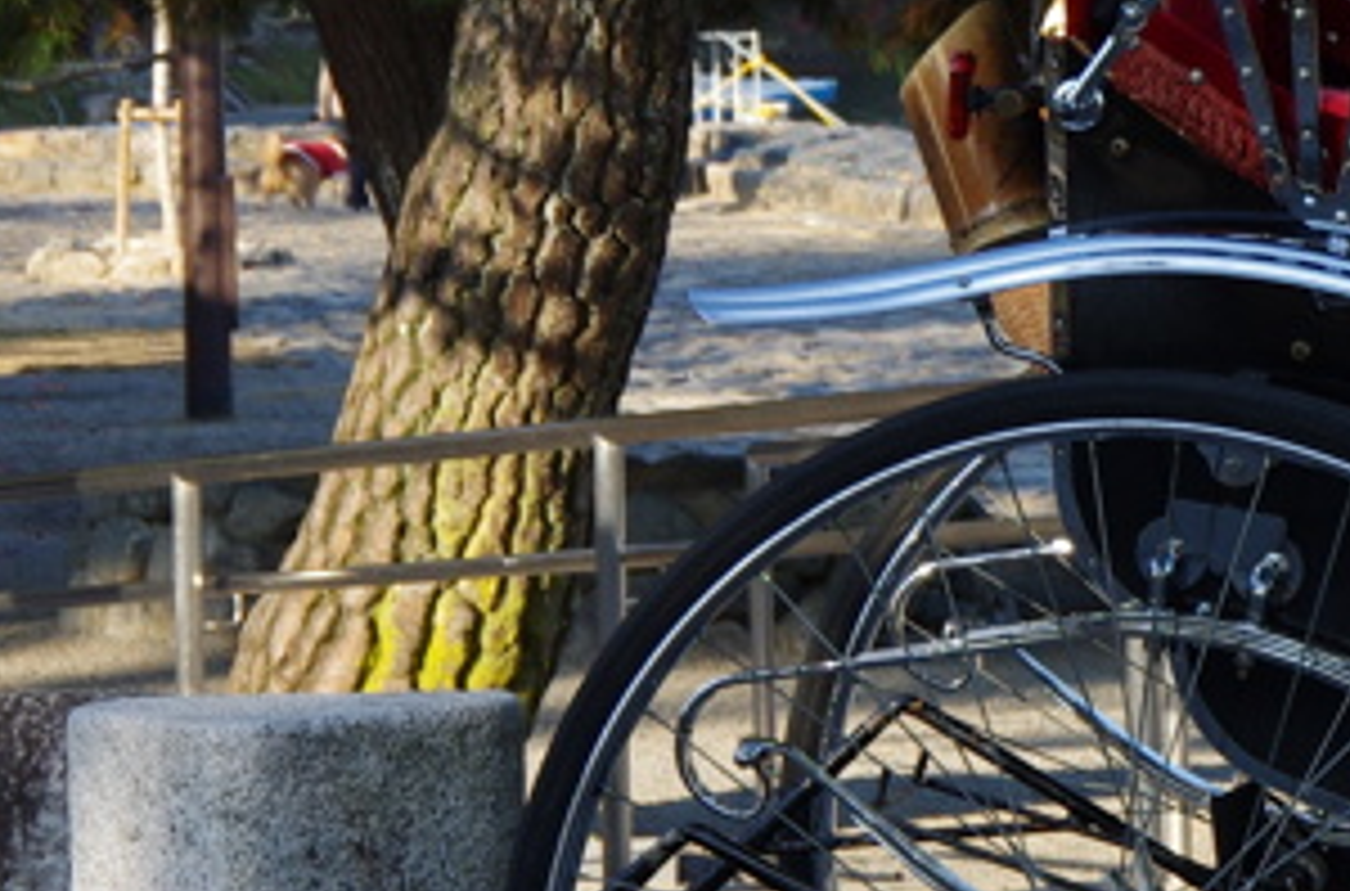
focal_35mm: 246
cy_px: 315
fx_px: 9196
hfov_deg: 8.3
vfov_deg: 5.5
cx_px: 1580
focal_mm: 48
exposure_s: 1/200
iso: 200
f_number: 7.1
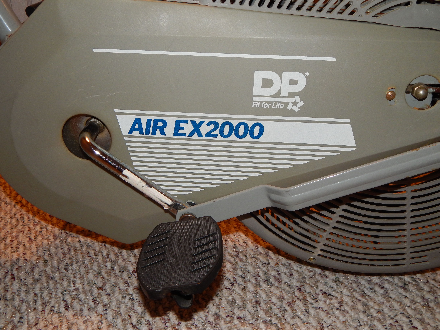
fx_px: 445
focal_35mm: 35
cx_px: 220
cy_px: 165
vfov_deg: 40.7
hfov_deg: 52.6
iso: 200
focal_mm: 6.1
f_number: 3.3
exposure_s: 1/30
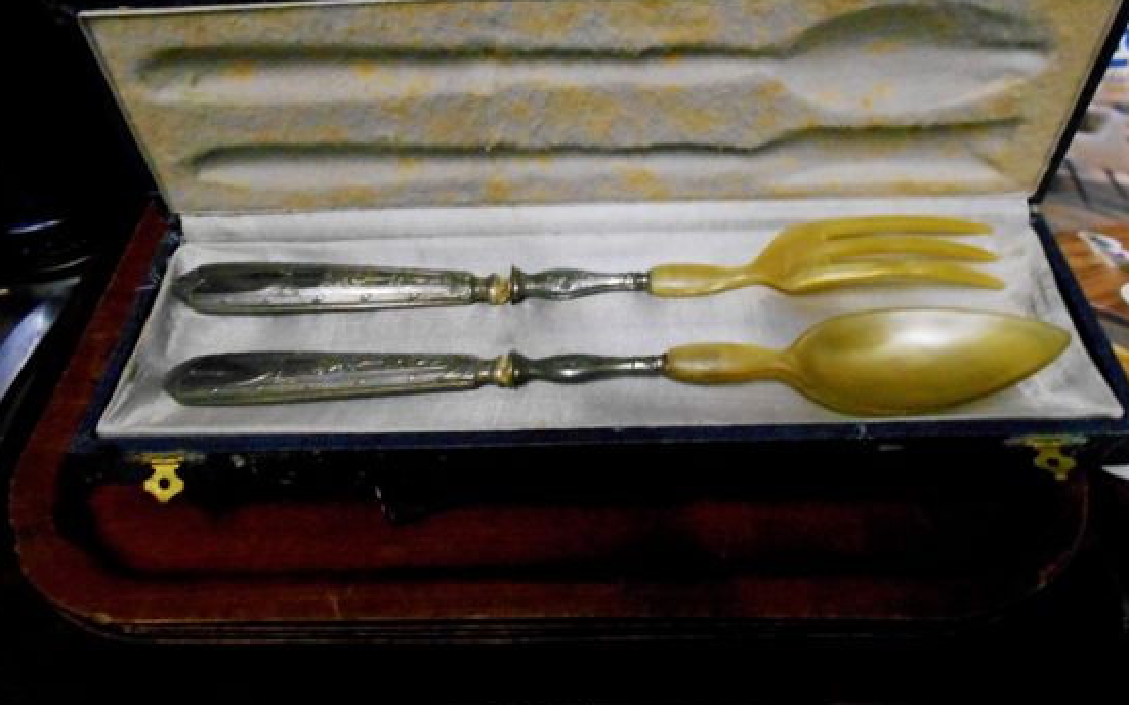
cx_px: 602
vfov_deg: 41.5
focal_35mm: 30
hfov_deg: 62.8
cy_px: 258
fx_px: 923
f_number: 3.2
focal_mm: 4.6
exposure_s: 1/15
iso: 640
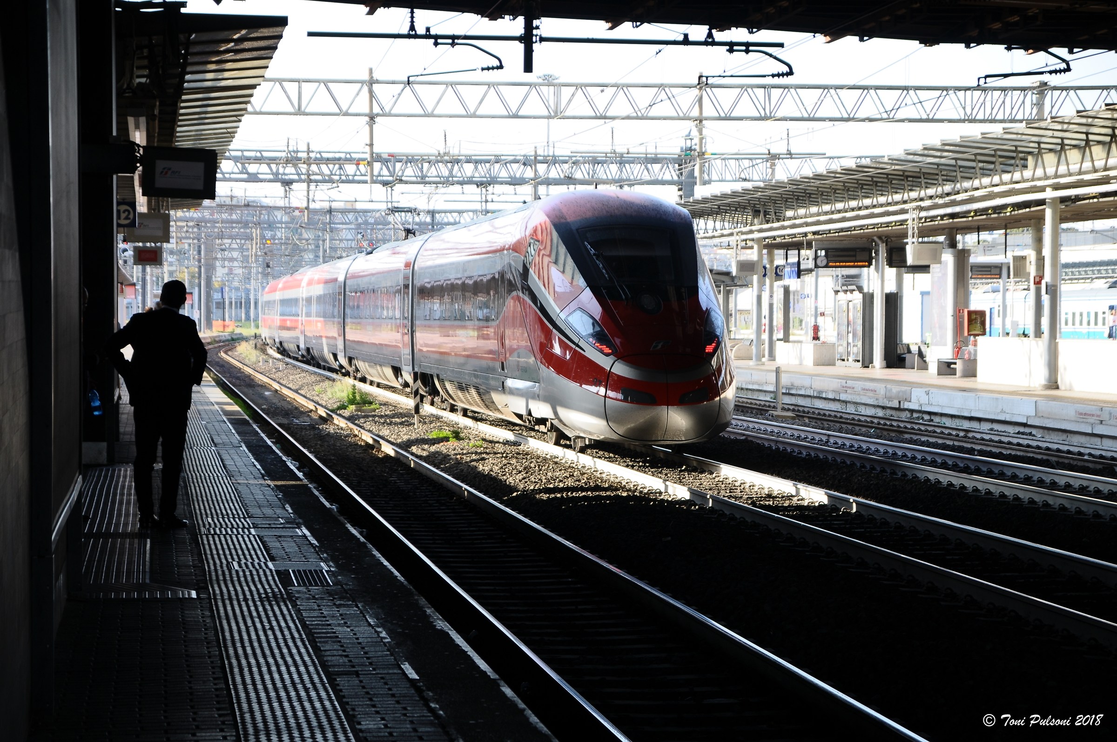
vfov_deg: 14.7
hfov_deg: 21.9
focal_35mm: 93
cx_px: 558
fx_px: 2882
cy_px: 371
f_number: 4.5
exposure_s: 1/250
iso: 200
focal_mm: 62
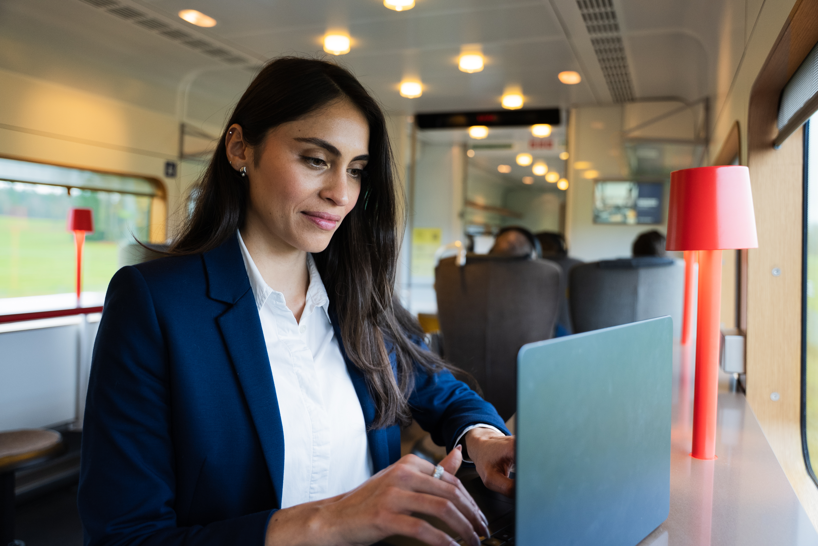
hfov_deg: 62.8
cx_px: 409
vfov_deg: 44.3
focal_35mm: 30
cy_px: 273
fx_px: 671
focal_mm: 29.5
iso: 500
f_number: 2.8
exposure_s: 1/100
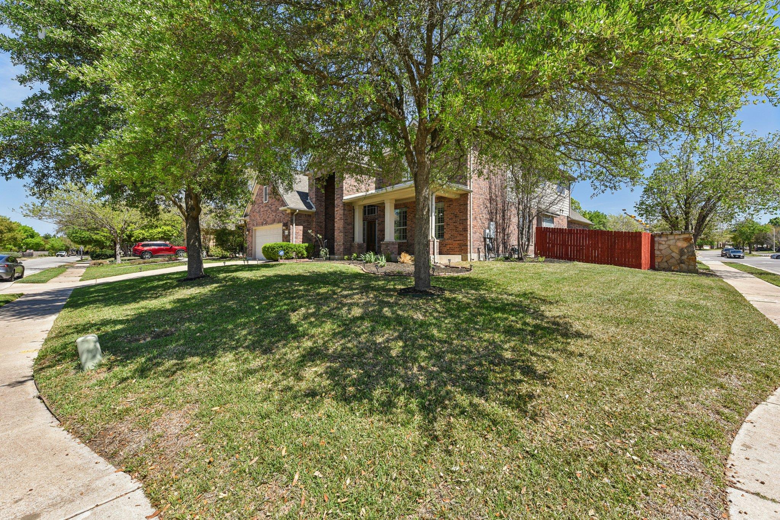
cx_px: 390
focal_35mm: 14
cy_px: 260
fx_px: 303
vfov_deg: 81.2
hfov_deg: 104.3
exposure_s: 1/200
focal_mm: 14
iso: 100
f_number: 8
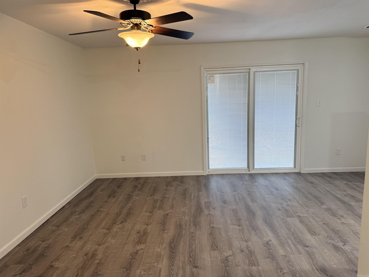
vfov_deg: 56.8
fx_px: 256
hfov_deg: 71.6
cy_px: 138
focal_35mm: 24
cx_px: 184
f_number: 1.78
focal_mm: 6.76
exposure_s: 1/60
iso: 125
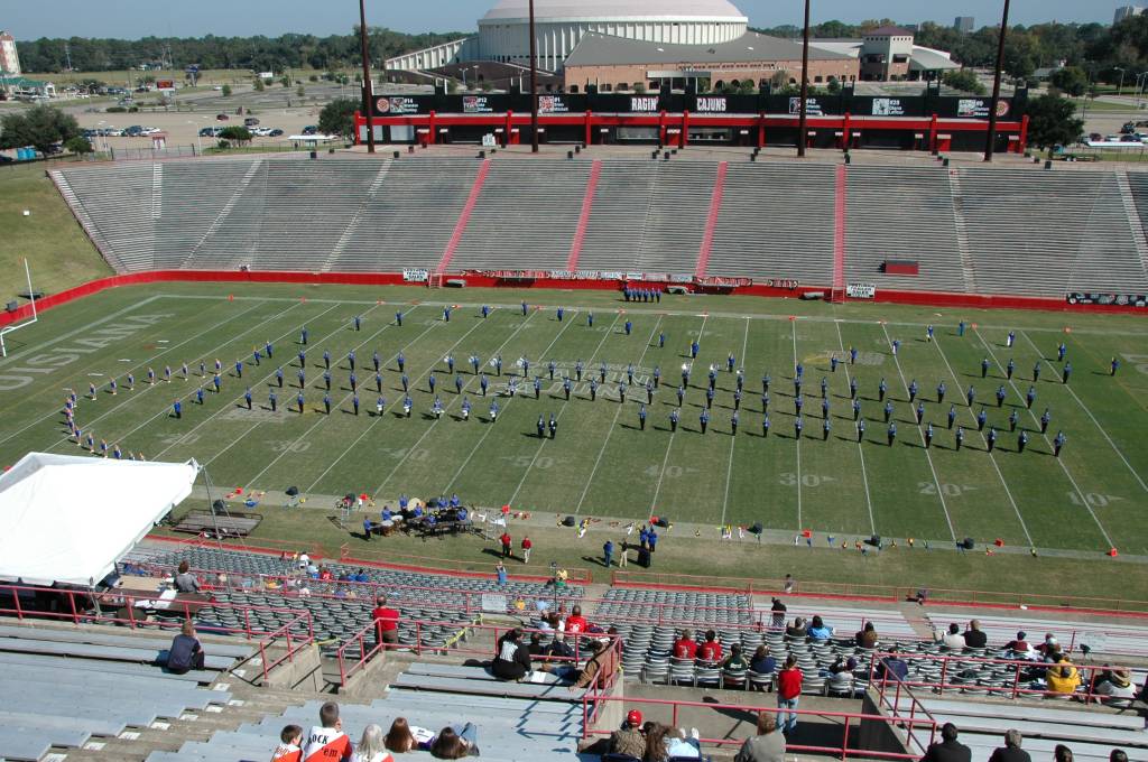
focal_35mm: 33
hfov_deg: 57.3
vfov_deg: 39.9
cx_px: 574
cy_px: 381
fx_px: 1051
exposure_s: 1/400
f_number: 10
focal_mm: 22
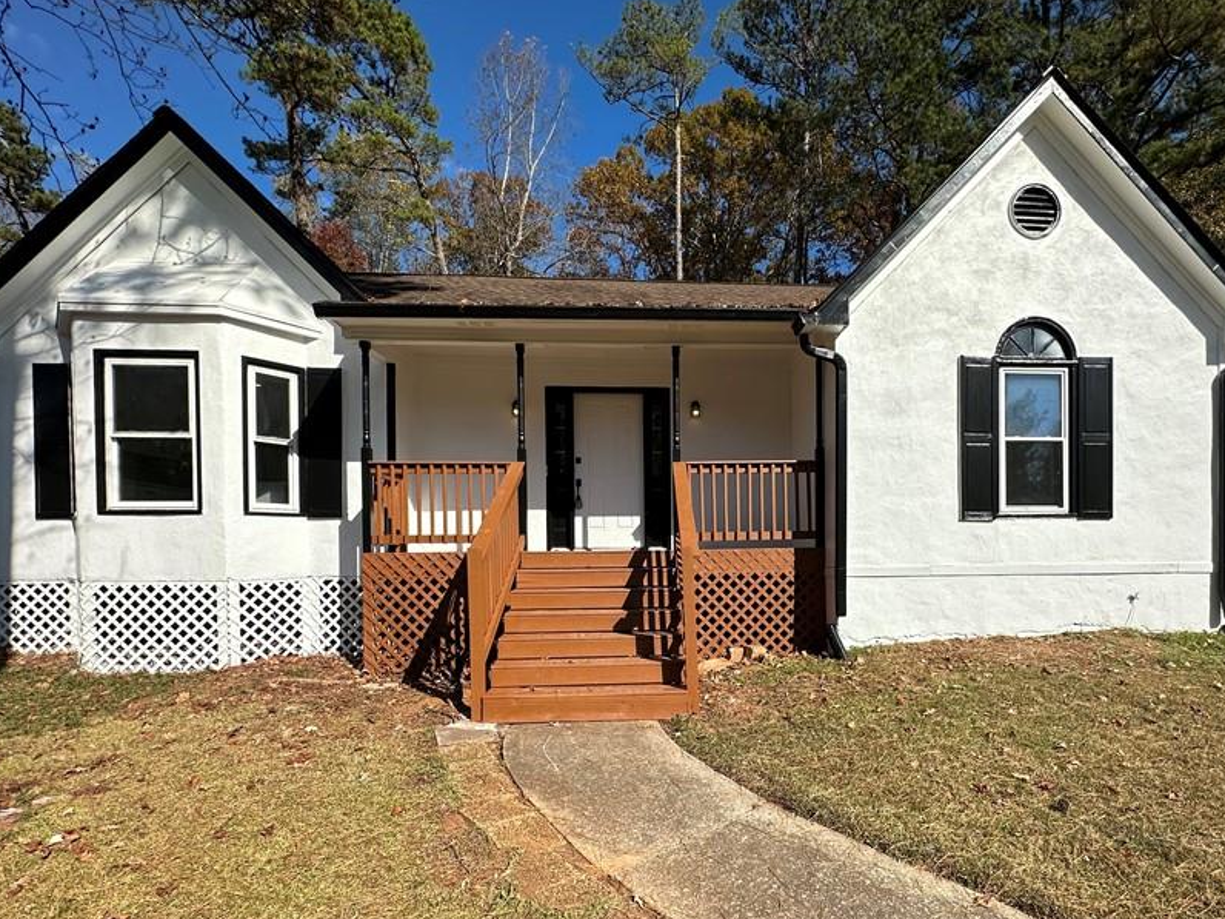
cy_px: 560
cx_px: 696
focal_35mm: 18
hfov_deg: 87.2
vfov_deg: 70.7
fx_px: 637
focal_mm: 2.22
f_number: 2.2
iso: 50
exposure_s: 1/2506
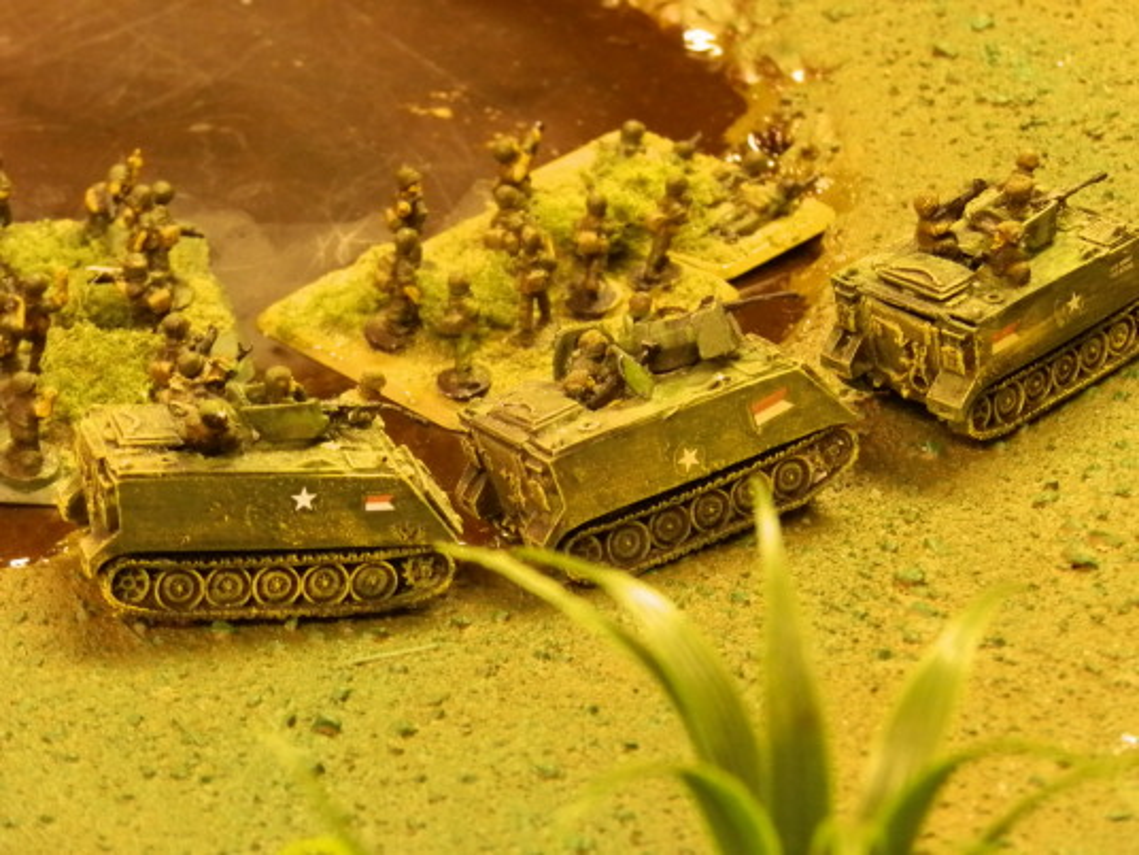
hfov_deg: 15.8
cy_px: 428
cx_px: 570
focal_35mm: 125
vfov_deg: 11.9
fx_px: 4113
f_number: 4.1
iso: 400
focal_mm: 22.38
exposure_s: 1/5
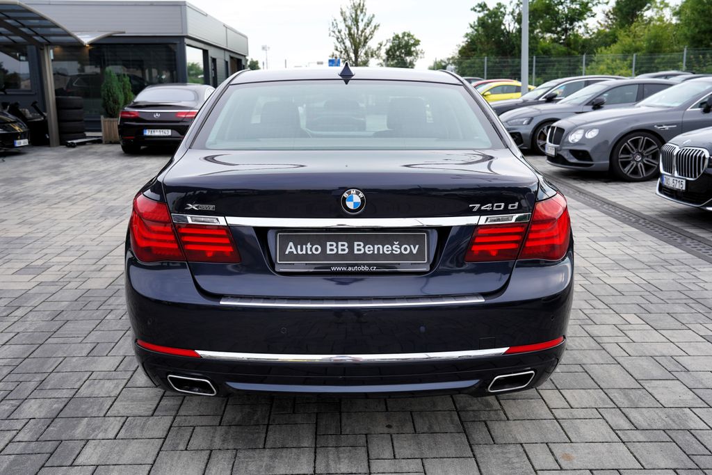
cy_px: 238
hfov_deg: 53.1
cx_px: 356
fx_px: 712
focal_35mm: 36
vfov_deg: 36.9
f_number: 5.6
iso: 100
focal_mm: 36
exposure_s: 1/160
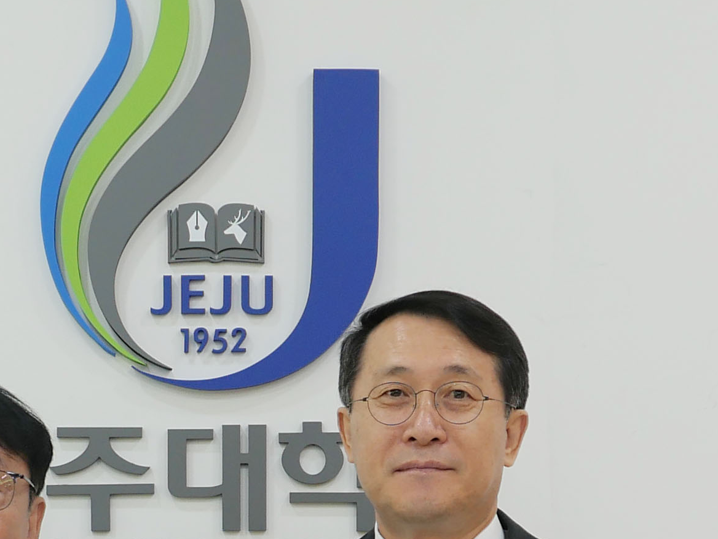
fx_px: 2427
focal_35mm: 117
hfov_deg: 16.8
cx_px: 227
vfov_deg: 12.5
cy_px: 566
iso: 200
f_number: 2.1
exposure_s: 1/125
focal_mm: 13.2
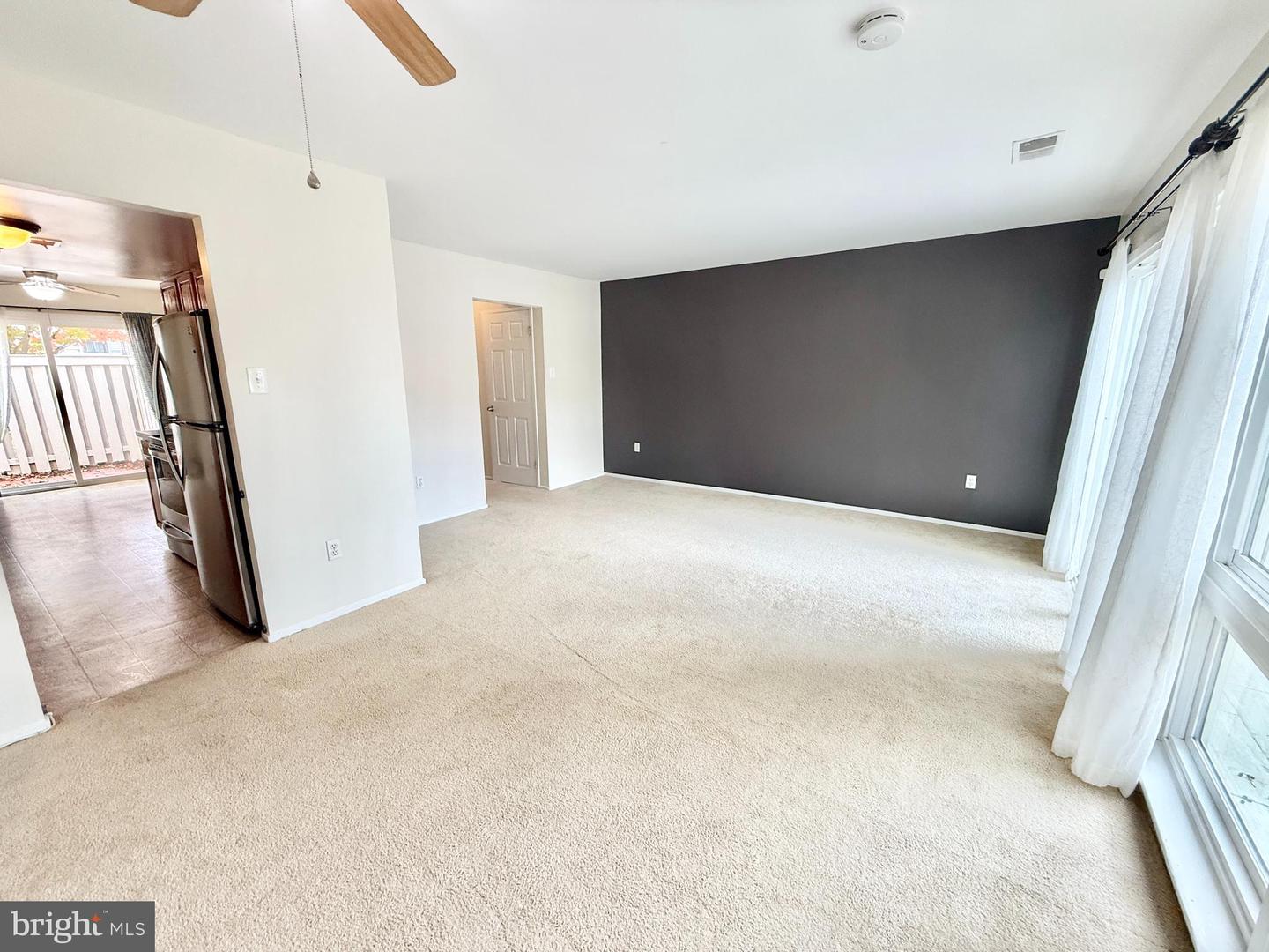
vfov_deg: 85.7
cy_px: 476
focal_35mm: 14
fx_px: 513
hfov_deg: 102.1
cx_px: 634
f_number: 2.2
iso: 200
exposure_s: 1/120
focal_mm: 2.22
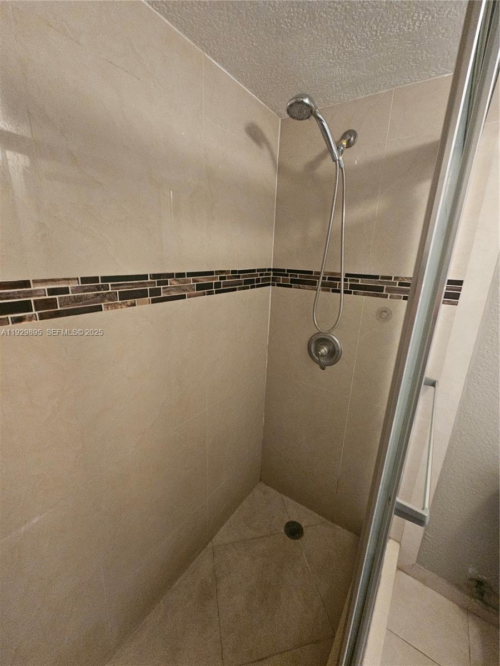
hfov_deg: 89.9
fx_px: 250
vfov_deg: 106.2
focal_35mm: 13
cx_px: 250
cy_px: 333
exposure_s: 1/30
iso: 640
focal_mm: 2.2
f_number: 2.2
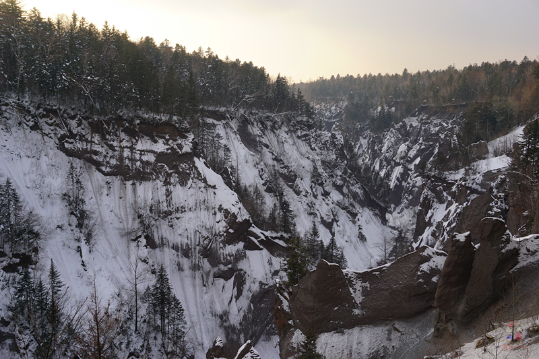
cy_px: 180
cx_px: 270
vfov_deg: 34.2
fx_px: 584
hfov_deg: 49.6
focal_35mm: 39
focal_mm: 26
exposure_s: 1/80
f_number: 7.1
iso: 100
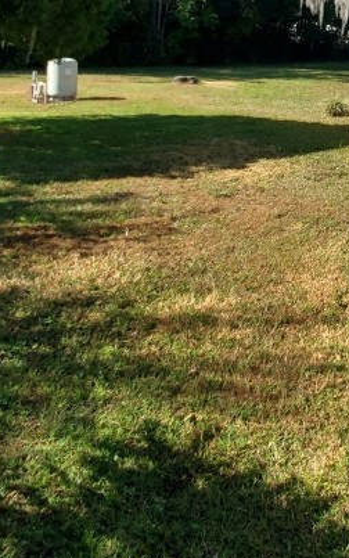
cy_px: 78
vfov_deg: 50.4
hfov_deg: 34.1
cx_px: 320
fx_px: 532
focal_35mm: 35
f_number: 2.2
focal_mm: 1.8
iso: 50
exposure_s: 1/900
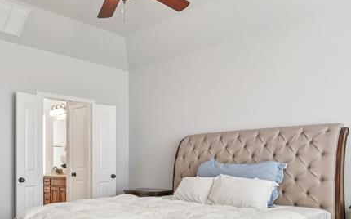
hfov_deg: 56.6
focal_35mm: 34
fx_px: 325
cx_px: 155
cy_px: 152
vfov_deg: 36.7
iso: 250
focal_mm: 14
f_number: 9
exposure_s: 1/10
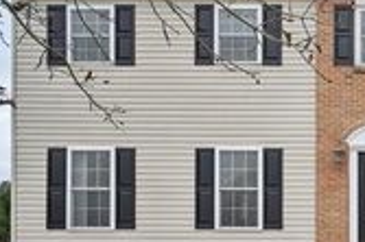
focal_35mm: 48
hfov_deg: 30.1
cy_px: 34
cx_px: 503
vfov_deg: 27.2
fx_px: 486
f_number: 8
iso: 800
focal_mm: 16
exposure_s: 1/640
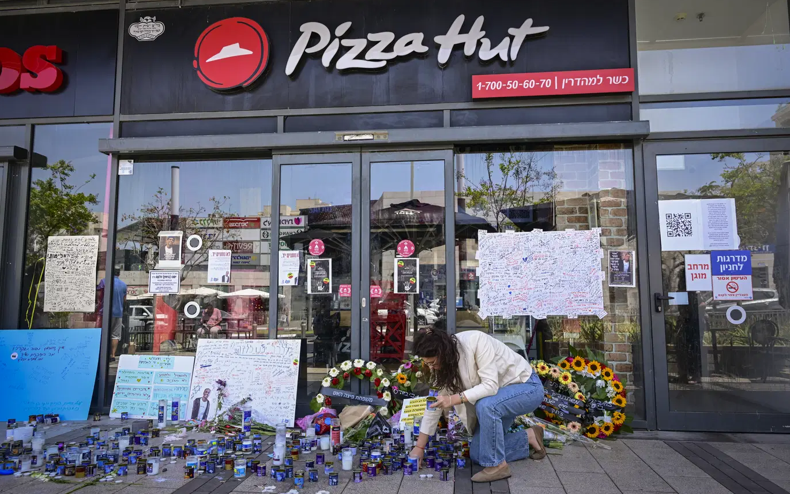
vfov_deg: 49.3
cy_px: 248
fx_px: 538
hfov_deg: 72.5
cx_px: 389
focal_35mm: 25
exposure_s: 1/250
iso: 320
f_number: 5
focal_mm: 24
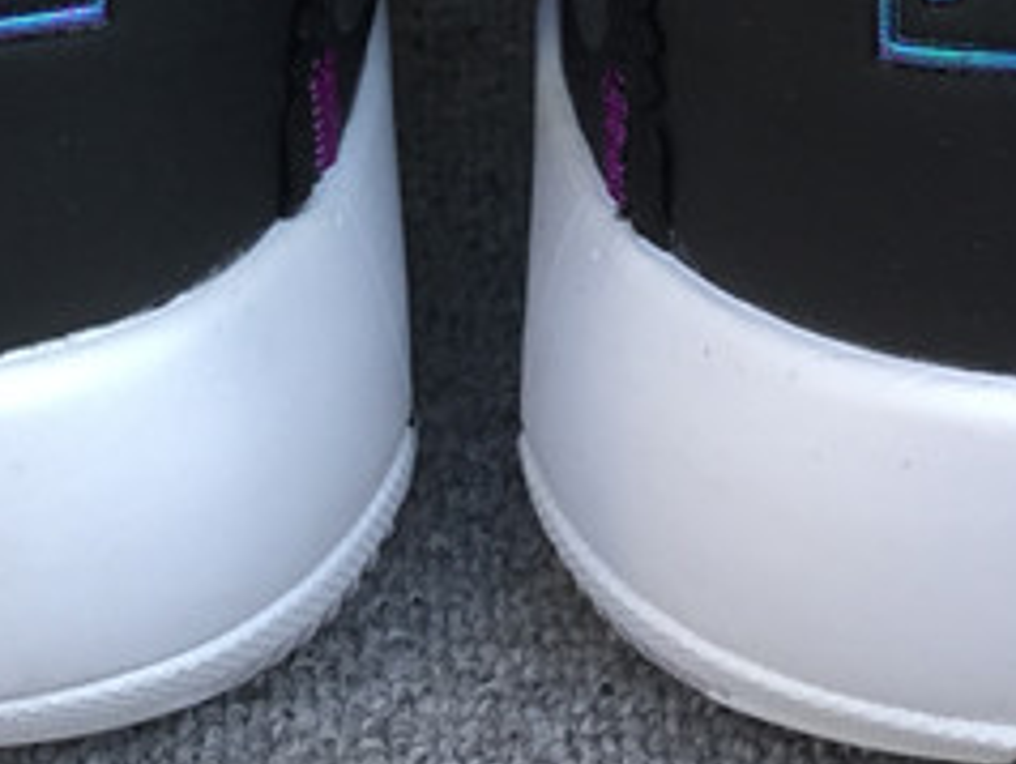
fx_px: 3056
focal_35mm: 104
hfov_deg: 18.9
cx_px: 495
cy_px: -401
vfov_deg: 13.4
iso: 25
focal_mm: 3.3
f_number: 2.4
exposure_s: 1/102
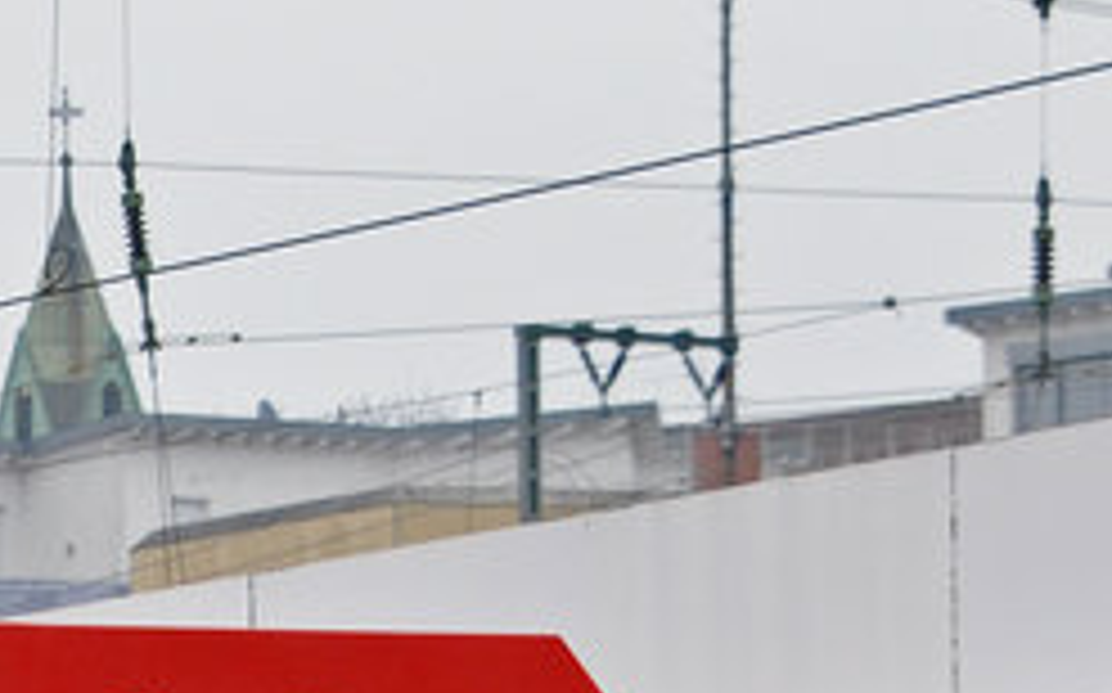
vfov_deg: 2.9
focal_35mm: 445
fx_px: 13477
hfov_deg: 4.7
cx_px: -1013
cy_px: 1388
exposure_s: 1/320
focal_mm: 60
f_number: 4.5
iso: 320
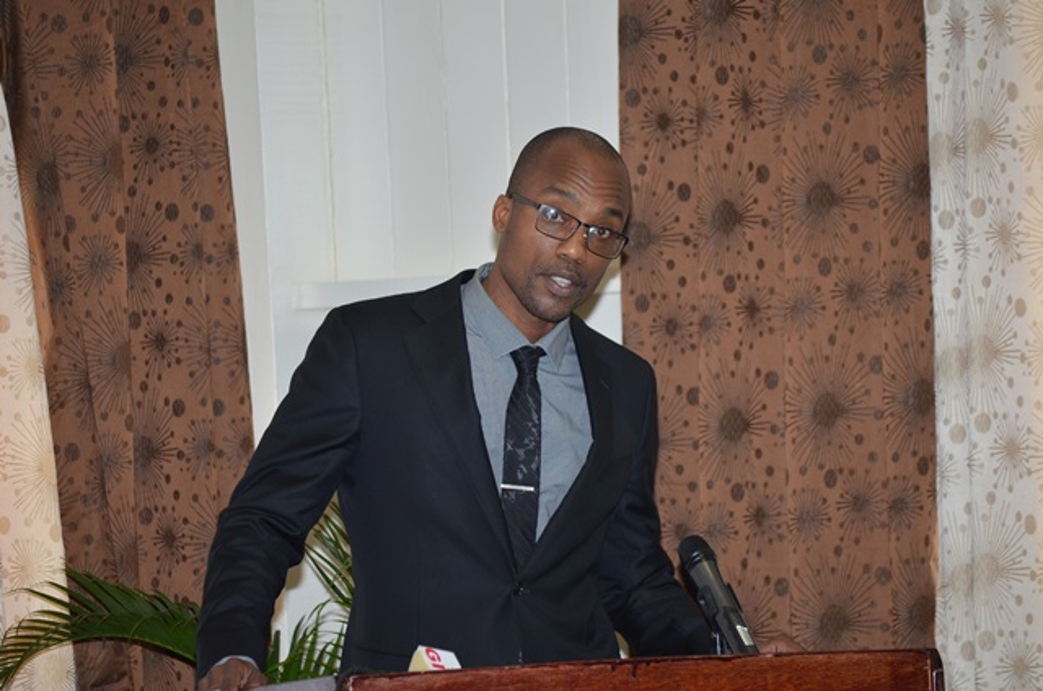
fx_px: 5421
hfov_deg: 11.0
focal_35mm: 188
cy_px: 346
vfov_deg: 7.3
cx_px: 522
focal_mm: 125
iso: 400
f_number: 5
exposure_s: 1/200
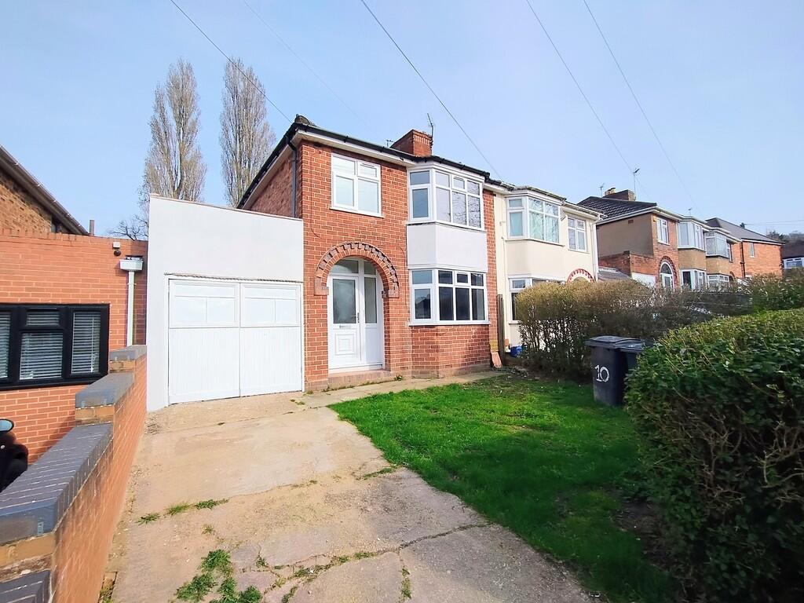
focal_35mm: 16
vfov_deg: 78.1
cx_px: 402
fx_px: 372
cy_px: 302
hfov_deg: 94.5
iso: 100
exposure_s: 1/1421
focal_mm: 1.66
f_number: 2.2
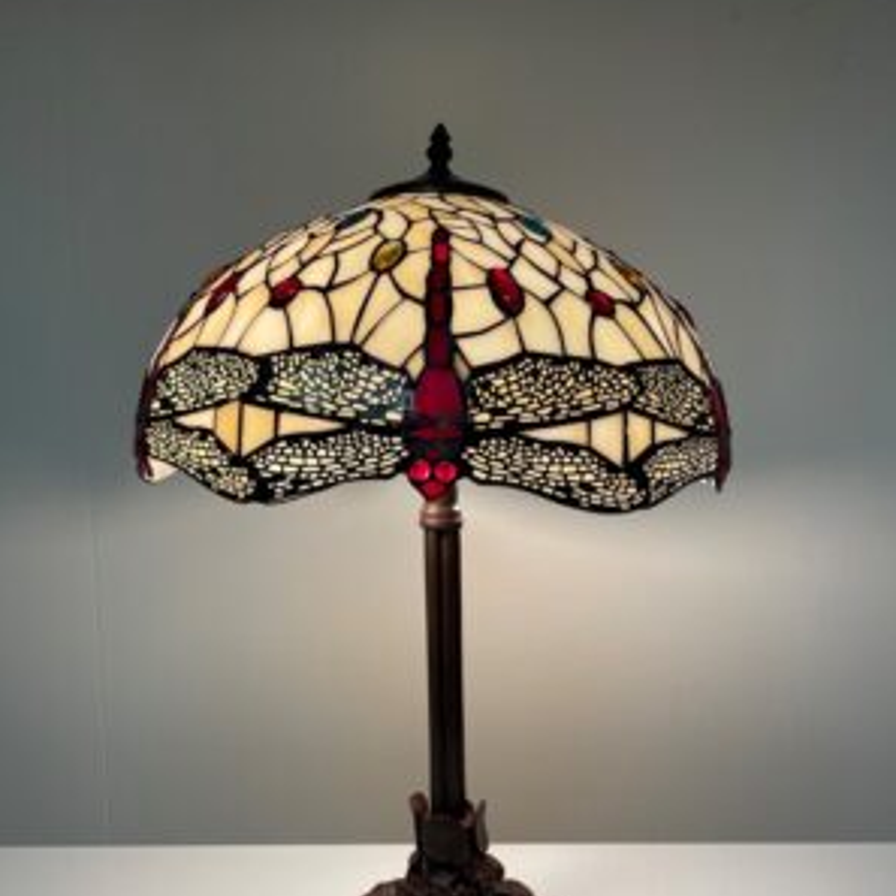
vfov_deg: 52.0
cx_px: 446
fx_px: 908
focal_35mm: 31
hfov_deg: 52.5
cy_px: 558
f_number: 1.6
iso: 100
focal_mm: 4.2
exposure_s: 1/100
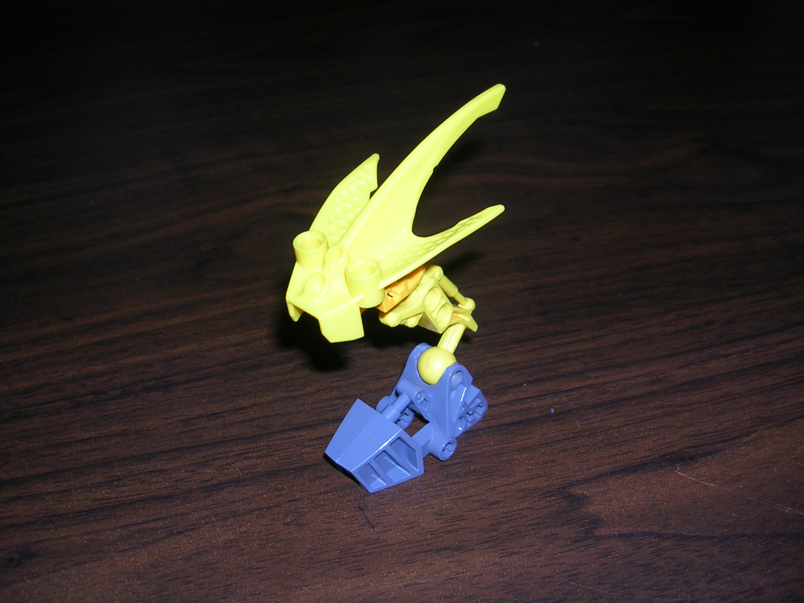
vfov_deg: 34.3
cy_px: 277
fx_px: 976
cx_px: 407
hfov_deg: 44.8
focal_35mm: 42
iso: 50
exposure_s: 1/60.1
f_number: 2.8
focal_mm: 5.8
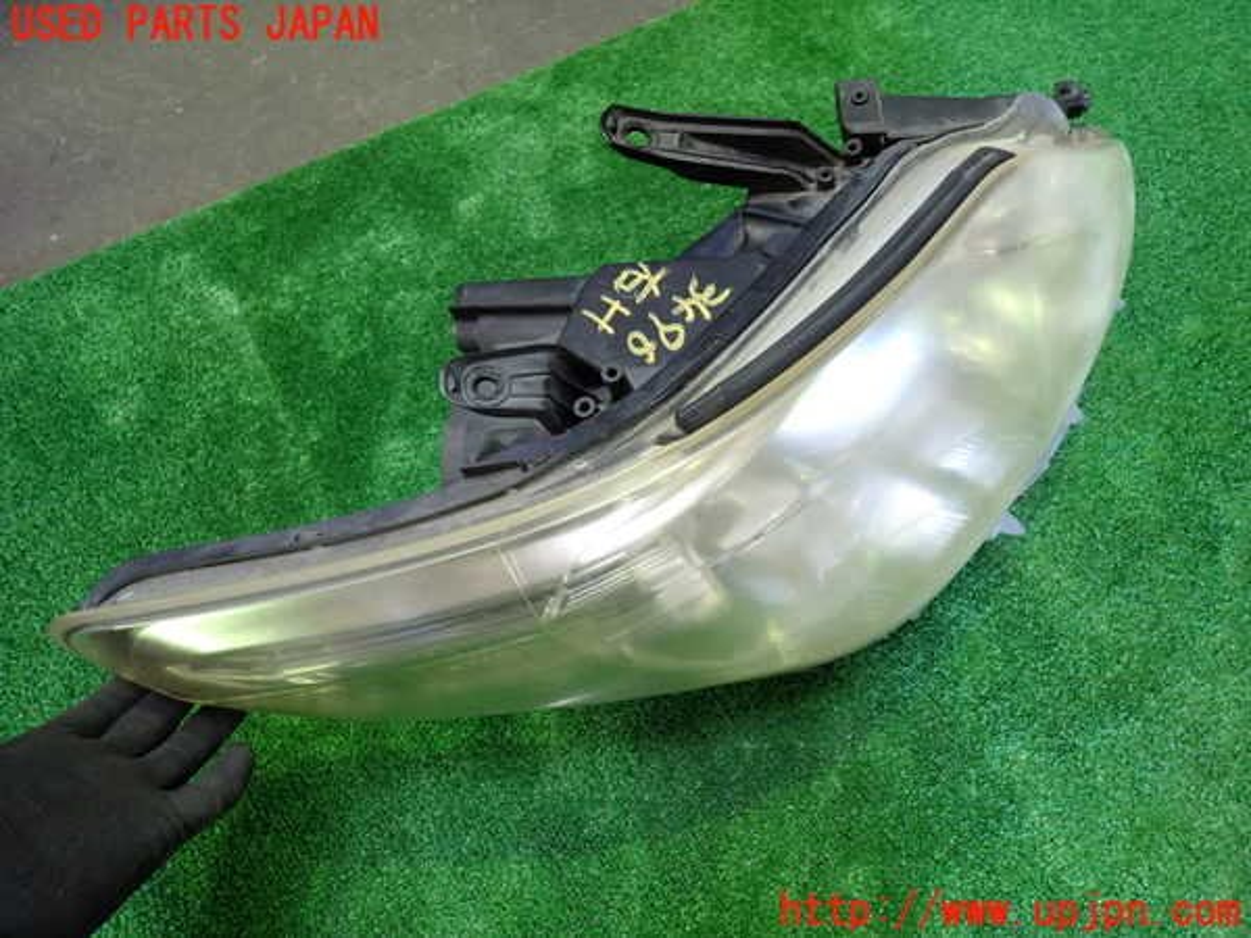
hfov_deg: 69.4
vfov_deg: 54.9
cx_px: 626
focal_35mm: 25
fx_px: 903
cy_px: 469
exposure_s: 1/30
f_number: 2
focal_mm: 4.5
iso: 250
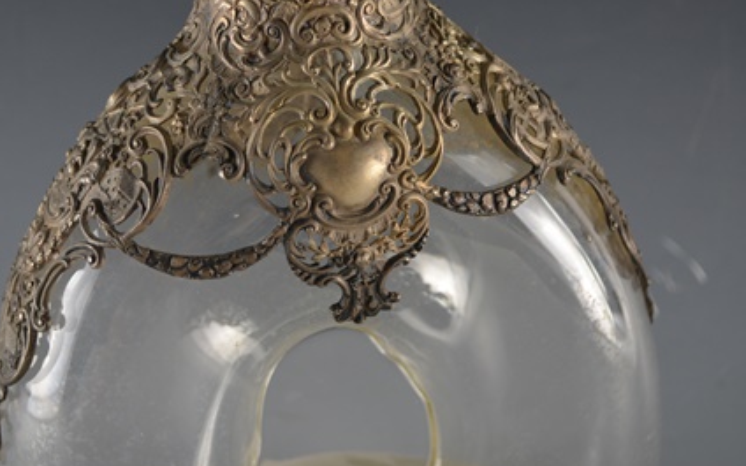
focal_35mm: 76
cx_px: 246
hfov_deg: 27.1
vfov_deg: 17.2
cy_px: 137
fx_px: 1539
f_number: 5
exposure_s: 1/100
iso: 400
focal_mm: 35
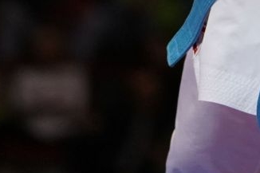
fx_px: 5421
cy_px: -289
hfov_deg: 2.7
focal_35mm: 751
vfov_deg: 1.8
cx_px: 365
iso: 3200
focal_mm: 136
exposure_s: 1/1000
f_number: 2.8
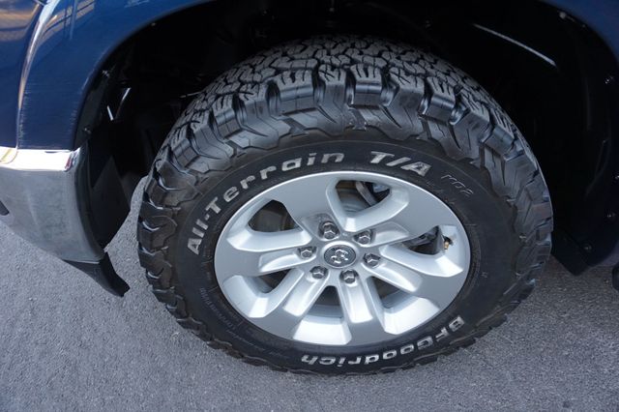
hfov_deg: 73.8
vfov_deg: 53.1
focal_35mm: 24
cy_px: 206
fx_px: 412
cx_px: 310
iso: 200
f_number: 4
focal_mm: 16
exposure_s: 1/60
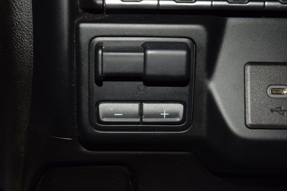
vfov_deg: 16.6
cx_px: 144
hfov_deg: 24.6
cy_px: 96
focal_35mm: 82
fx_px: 658
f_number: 8
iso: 100
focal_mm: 55
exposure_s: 1/60
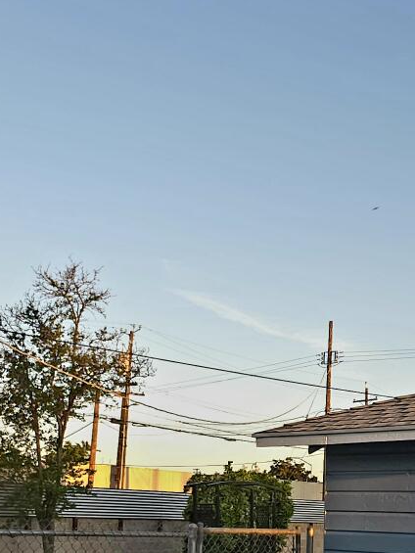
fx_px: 735
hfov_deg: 31.1
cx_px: 304
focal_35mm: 46
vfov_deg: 39.3
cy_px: 460
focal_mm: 2.2
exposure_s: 1/120
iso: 32
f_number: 1.9
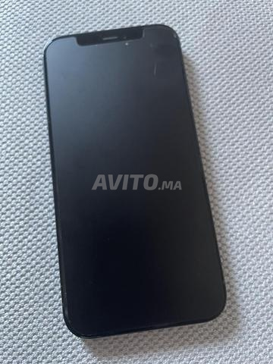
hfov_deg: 53.1
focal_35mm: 26
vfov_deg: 67.3
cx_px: 136
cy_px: 182
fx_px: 273
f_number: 1.6
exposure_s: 1/42
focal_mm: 4.2
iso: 500
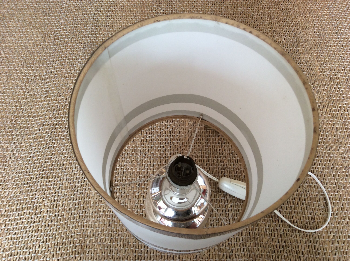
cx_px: 175
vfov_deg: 44.1
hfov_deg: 56.9
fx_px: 323
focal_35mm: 32
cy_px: 130
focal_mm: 3.3
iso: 50
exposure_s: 1/25
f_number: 2.4
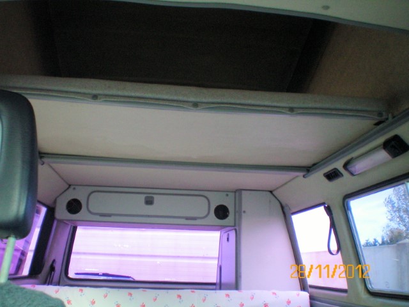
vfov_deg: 37.7
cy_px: 154
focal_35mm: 38
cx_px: 204
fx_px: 449
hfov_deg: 49.0
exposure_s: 1/60
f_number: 3.1
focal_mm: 6.3
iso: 200
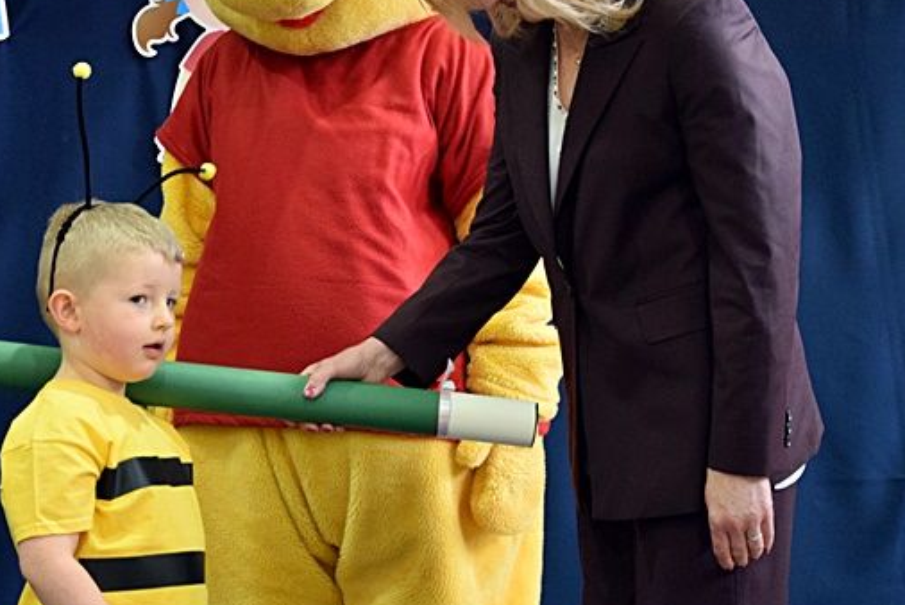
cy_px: 252
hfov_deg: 16.0
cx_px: 279
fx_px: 3219
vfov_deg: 10.7
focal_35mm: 128
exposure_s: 1/100
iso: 1250
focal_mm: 48
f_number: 4.8
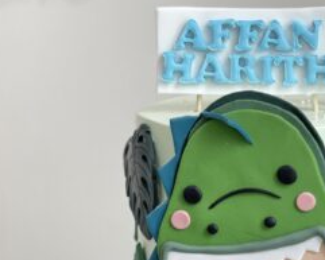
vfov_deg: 11.2
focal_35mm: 138
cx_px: 260
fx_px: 1328
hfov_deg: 13.9
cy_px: 200
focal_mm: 7.5
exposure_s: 1/100
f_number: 2.2
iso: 160
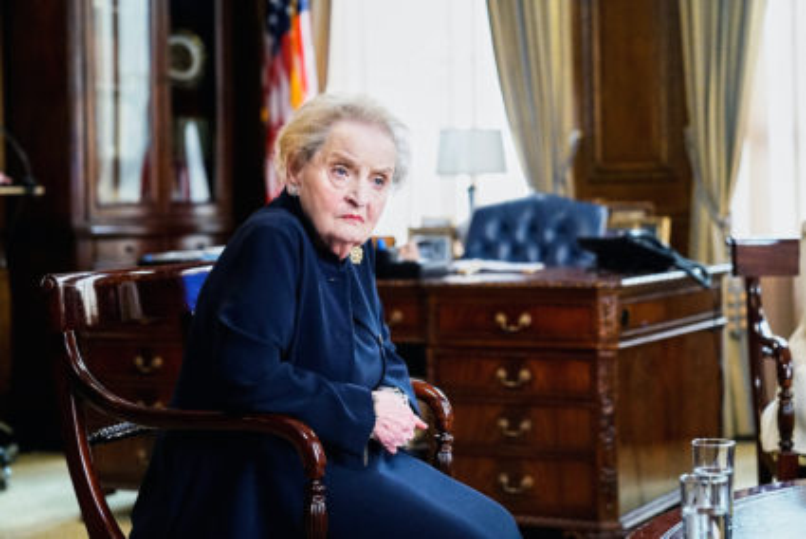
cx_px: 403
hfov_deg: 28.8
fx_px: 1568
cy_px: 270
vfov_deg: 19.5
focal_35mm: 70
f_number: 2.8
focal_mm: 70
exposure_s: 1/125
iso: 5000
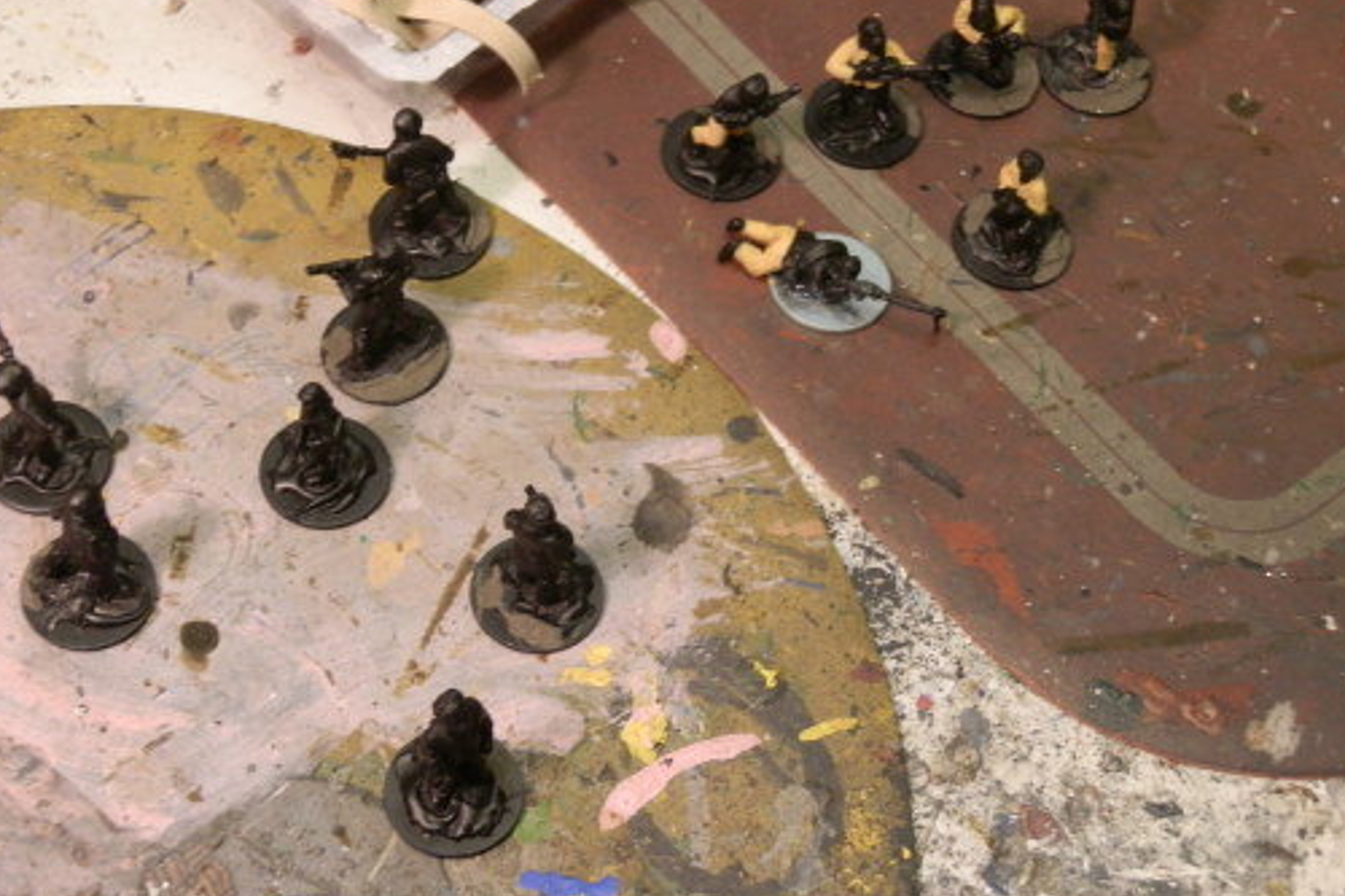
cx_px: 683
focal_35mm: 68
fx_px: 2540
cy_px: 374
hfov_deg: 29.7
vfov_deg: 20.0
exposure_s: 1/8
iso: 200
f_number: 3.7
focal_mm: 10.99
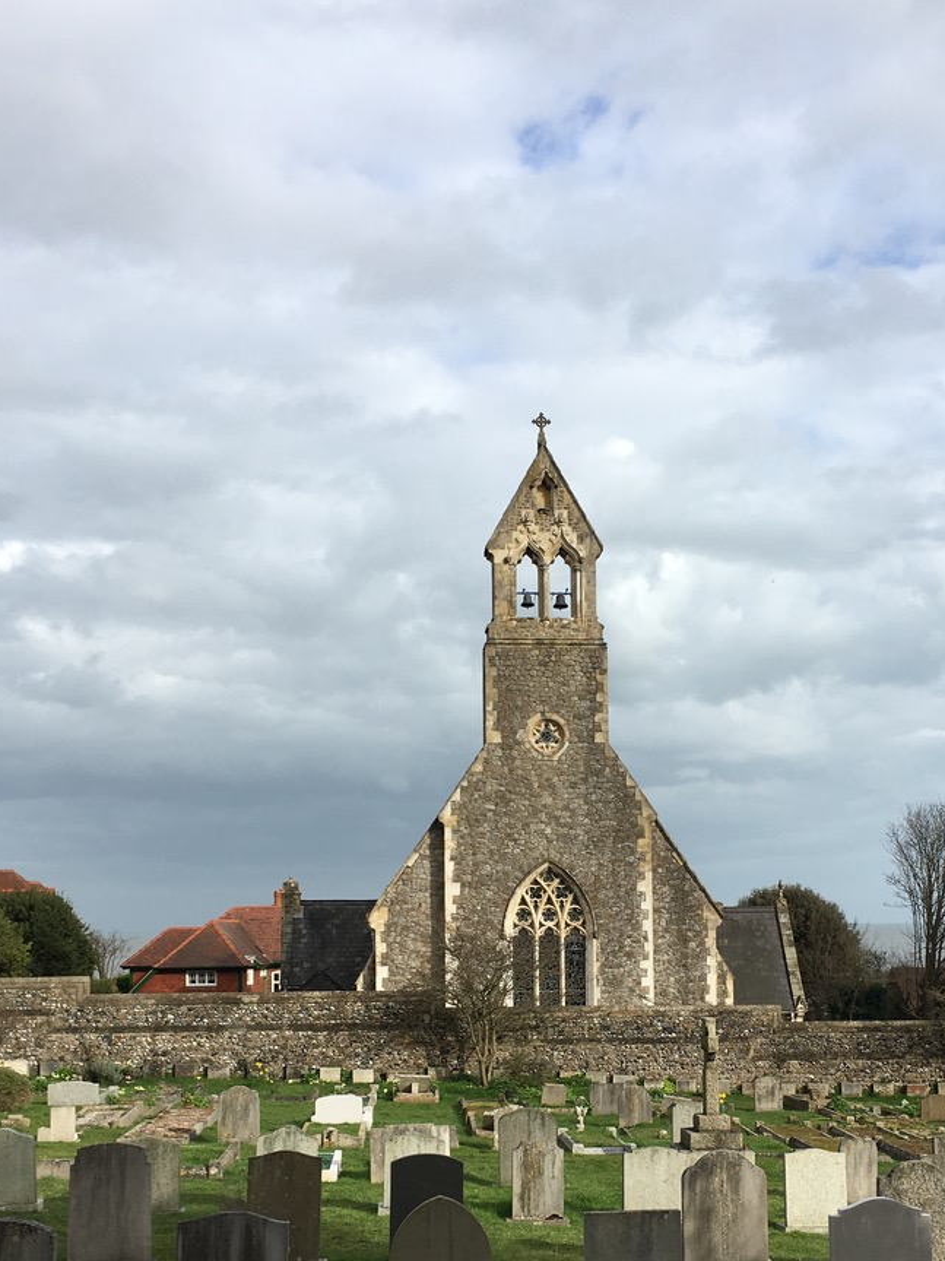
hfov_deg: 33.6
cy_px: 828
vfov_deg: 43.3
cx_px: 529
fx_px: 1566
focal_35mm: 43
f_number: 2.2
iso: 25
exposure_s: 1/1183
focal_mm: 4.15
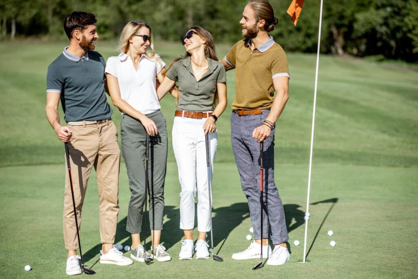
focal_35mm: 85
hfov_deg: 23.9
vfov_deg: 16.1
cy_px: 140
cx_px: 209
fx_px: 987
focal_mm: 85
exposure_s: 1/5000
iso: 200
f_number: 2.2
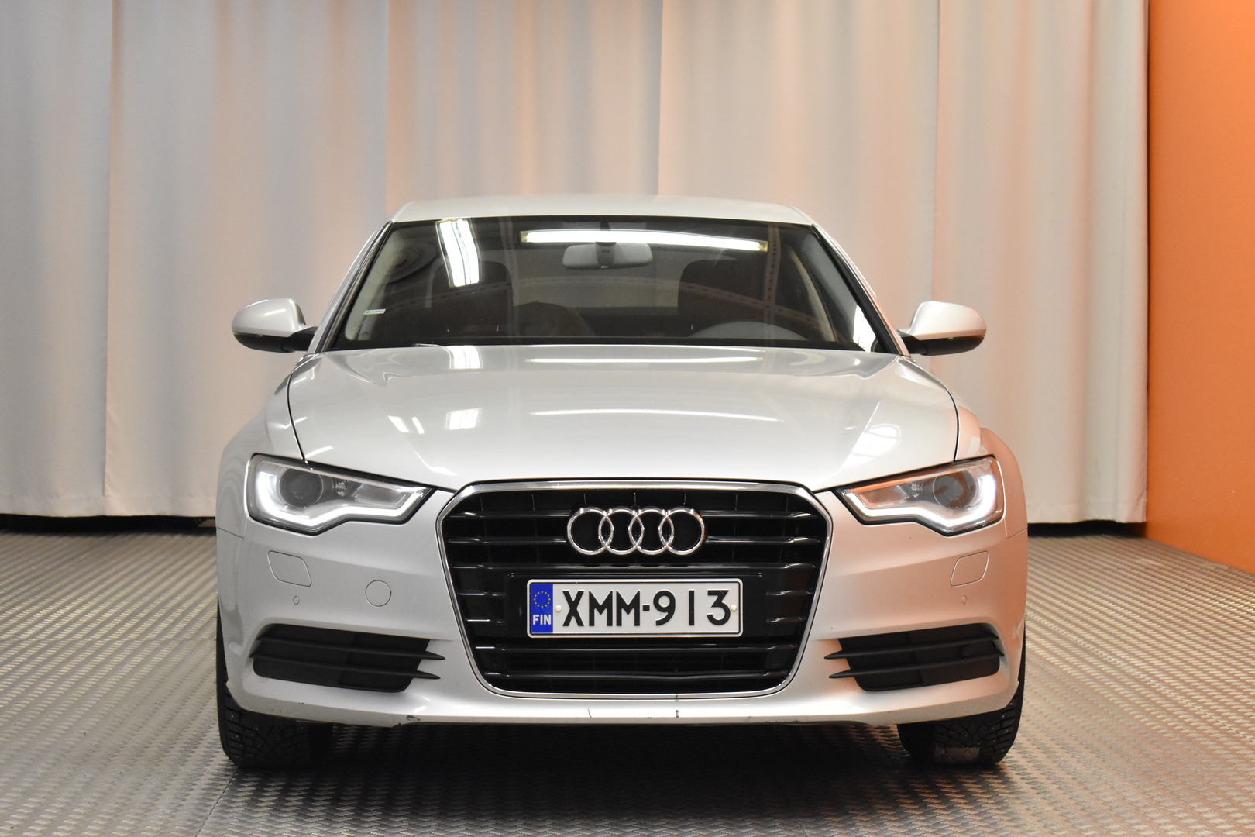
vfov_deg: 18.9
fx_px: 2510
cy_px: 418
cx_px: 628
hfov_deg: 28.1
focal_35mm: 72
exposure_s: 1/80
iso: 4500
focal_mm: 48
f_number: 5.3
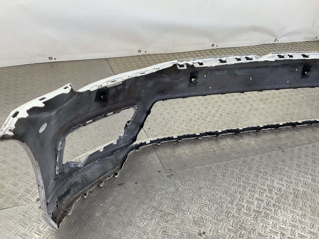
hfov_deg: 56.8
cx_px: 161
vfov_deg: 44.1
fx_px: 295
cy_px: 127
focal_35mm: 32
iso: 20
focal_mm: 3
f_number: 1.8
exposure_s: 1/120
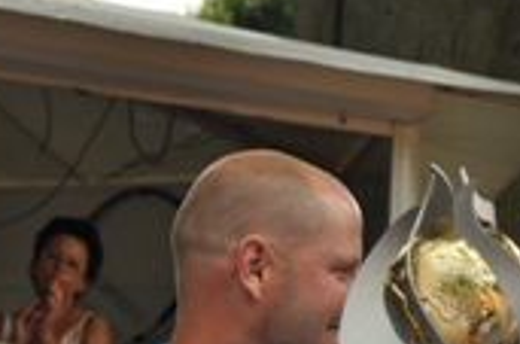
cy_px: 420
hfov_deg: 10.5
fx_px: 2838
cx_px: 249
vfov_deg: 6.9
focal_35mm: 197
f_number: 5
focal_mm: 50
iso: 400
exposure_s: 1/1250
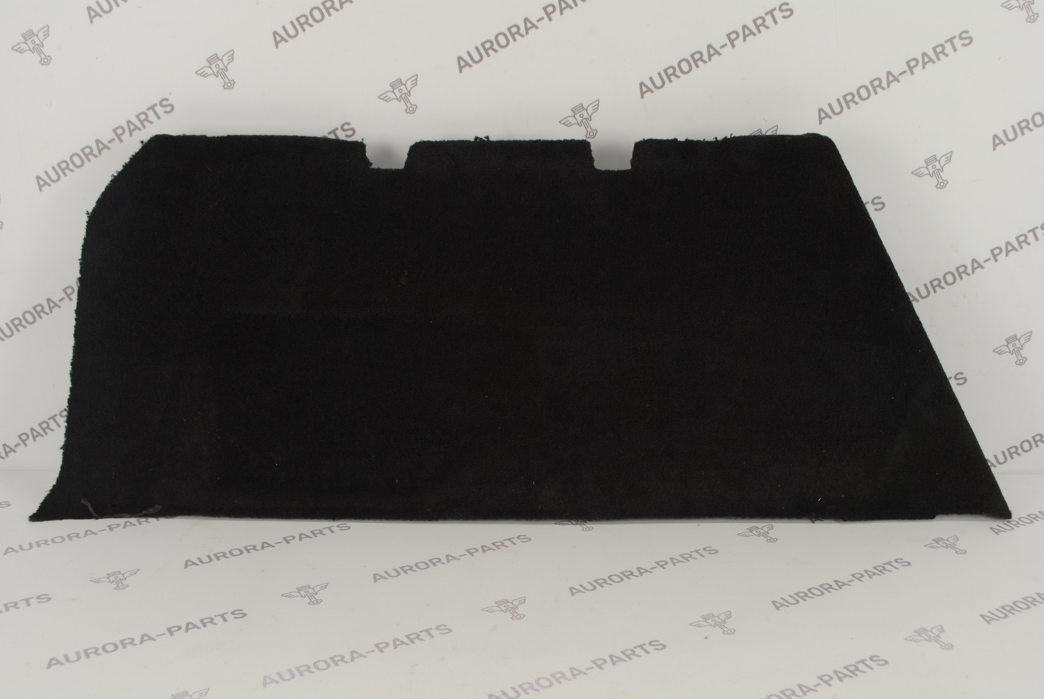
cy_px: 350
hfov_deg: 46.3
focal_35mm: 42
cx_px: 522
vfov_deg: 32.0
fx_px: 1219
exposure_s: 1/15
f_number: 6.3
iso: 200
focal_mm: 28
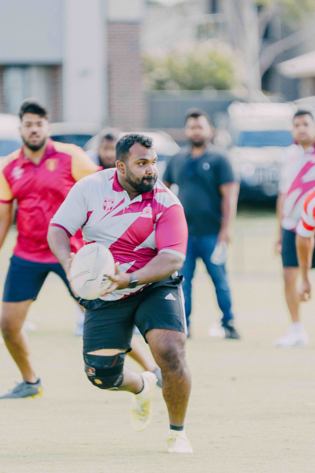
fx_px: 6943
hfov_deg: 2.6
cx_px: 158
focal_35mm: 529
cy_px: 236
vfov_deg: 3.9
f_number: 6.3
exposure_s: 1/160
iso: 250
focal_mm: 529
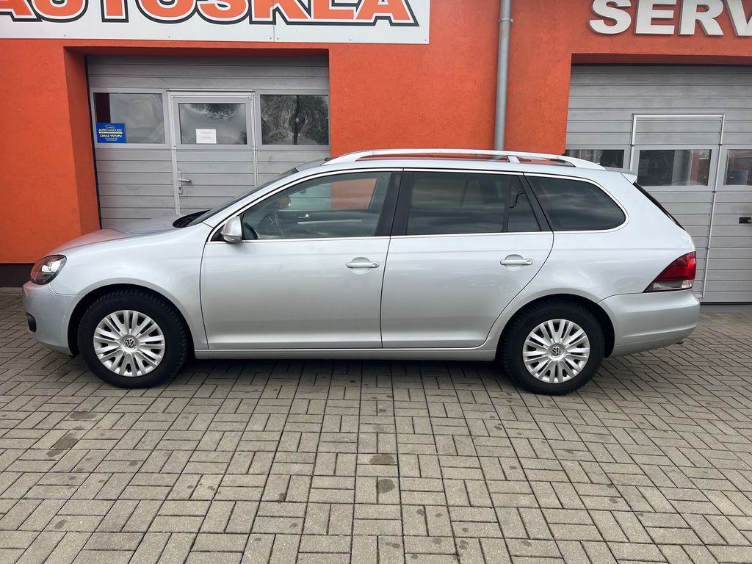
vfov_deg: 53.1
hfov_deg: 67.3
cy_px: 282
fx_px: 565
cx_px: 376
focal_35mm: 26
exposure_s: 1/840
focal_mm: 5.7
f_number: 1.5
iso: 50
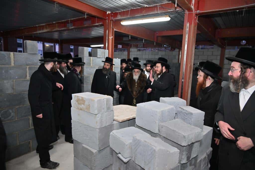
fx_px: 170
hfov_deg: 73.7
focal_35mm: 24
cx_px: 128
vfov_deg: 53.1
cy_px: 85
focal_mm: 24
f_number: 4
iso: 1000
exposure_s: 1/100
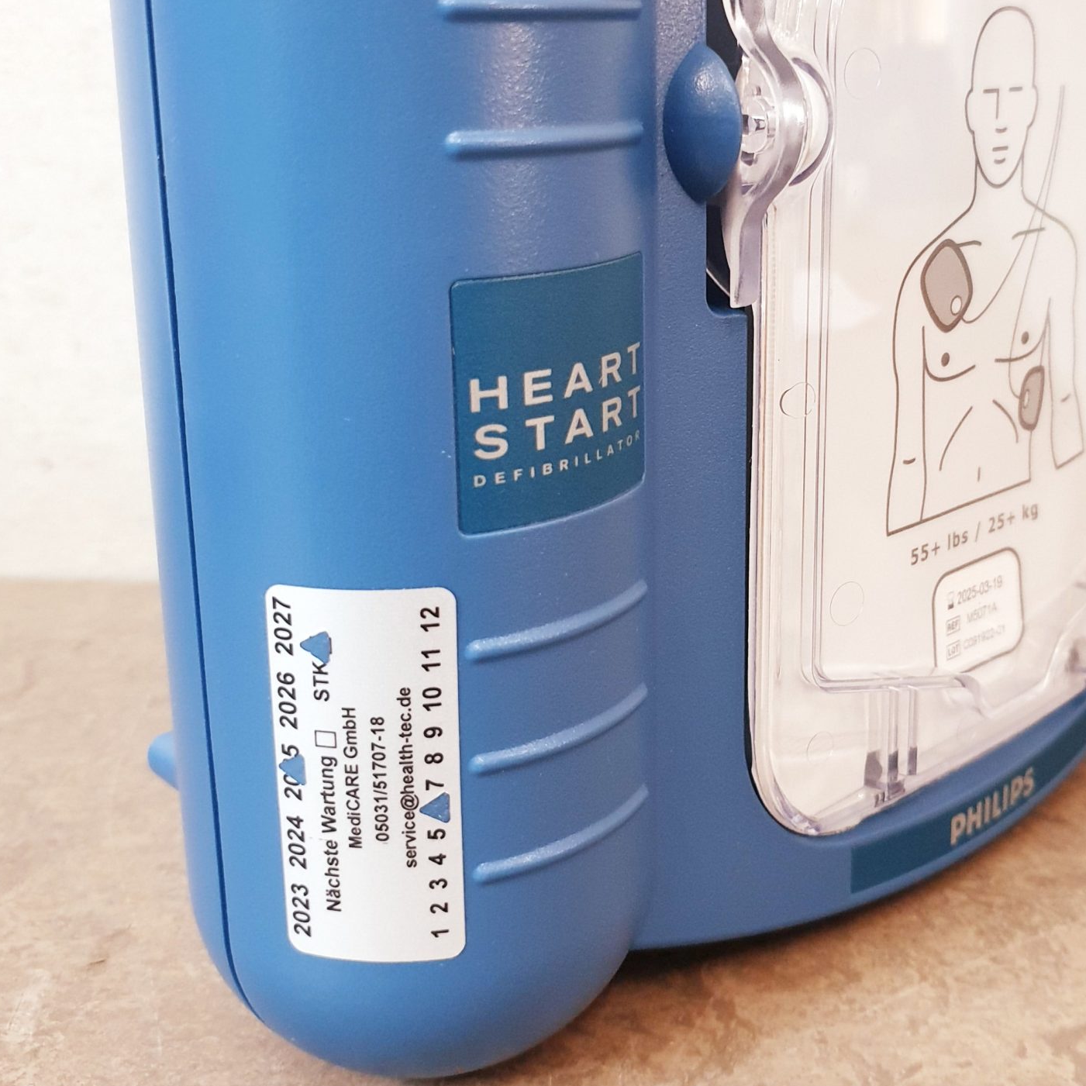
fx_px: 1491
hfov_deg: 39.6
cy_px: 403
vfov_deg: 39.7
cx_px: 715
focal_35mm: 42
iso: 250
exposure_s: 1/50
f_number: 1.5
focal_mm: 4.3
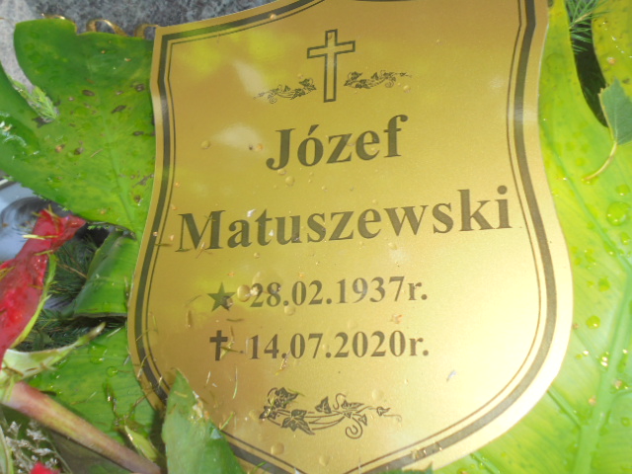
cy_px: 237
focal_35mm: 38
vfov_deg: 37.7
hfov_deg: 49.0
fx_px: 694
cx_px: 316
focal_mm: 6.9
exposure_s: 1/30
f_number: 4.2
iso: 100
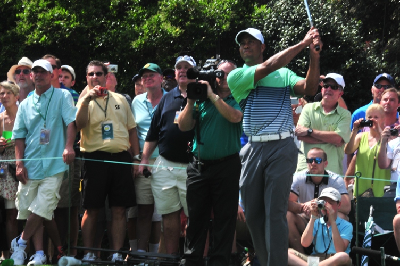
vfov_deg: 6.8
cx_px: 200
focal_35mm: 202
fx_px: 2248
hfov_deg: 10.2
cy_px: 133
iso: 400
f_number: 25
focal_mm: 135
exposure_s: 1/80
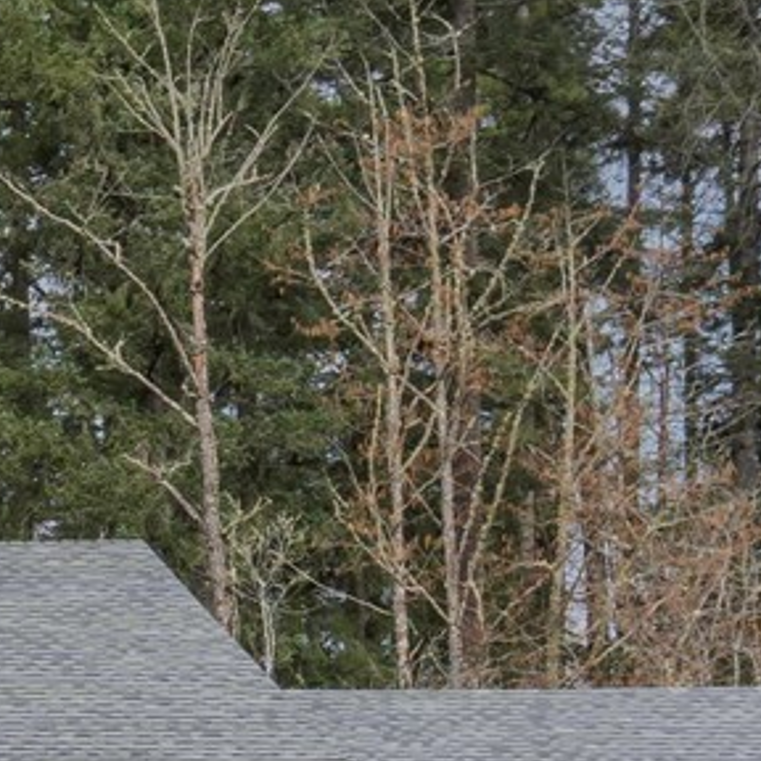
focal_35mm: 135
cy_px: 876
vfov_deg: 12.7
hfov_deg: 11.3
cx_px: -887
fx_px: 3358
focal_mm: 18
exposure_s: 1/125
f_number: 9
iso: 100
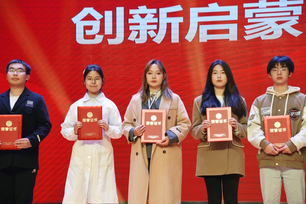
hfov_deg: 17.1
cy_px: 102
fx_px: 1020
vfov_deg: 11.4
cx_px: 153
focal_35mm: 120
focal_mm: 120
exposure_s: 1/125
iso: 800
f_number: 5.6
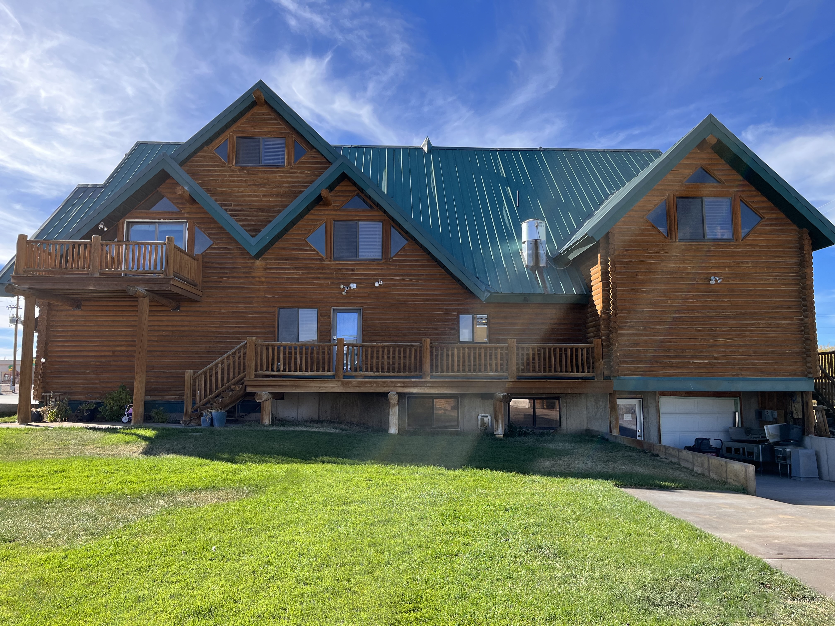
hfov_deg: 67.3
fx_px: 627
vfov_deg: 53.1
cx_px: 418
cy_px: 313
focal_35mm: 26
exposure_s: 1/1252
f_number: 1.6
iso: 50
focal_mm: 5.1
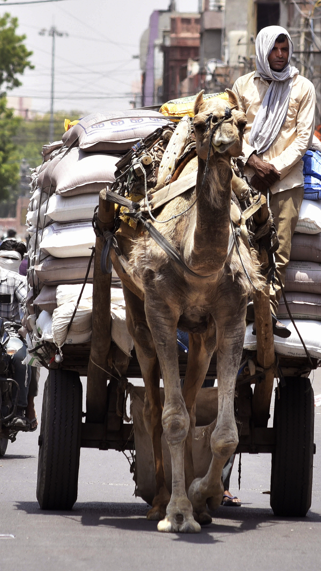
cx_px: 339
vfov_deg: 7.5
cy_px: 285
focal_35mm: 288
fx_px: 4358
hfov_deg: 4.2
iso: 400
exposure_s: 1/640
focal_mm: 180
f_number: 9
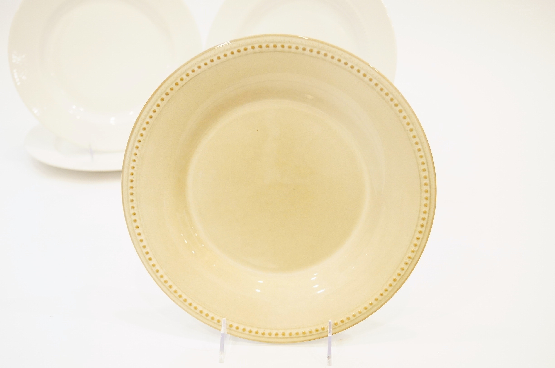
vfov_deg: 34.1
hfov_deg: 49.6
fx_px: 600
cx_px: 278
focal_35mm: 39
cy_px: 184
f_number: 4.5
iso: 2500
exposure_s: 1/60
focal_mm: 26
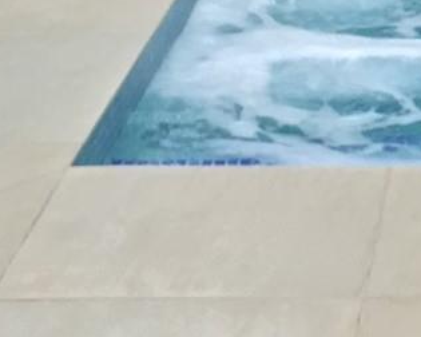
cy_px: -292
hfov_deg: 12.9
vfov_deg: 10.1
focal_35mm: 144
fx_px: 1794
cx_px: 565
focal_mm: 4.15
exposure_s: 1/120
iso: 50
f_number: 2.2
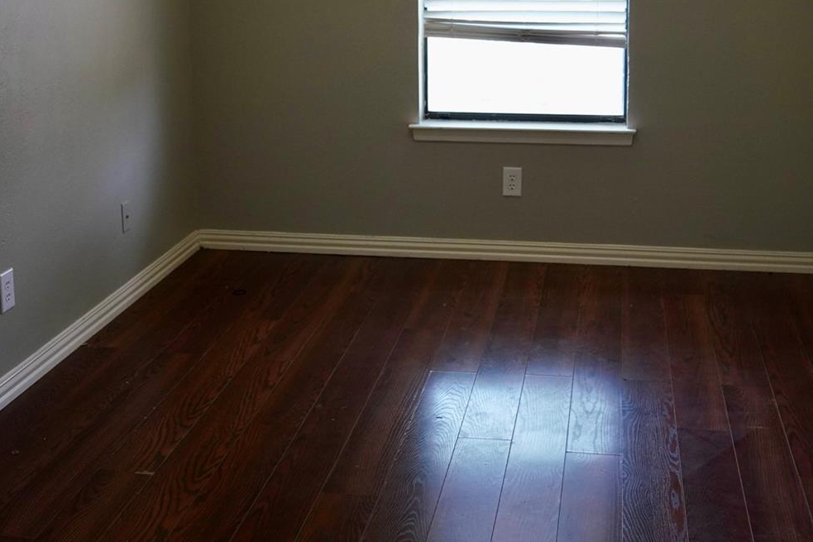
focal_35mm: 50
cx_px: 412
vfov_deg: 26.2
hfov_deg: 39.6
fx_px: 1129
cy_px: 72
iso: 1600
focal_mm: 24
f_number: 3.5
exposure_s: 1/160
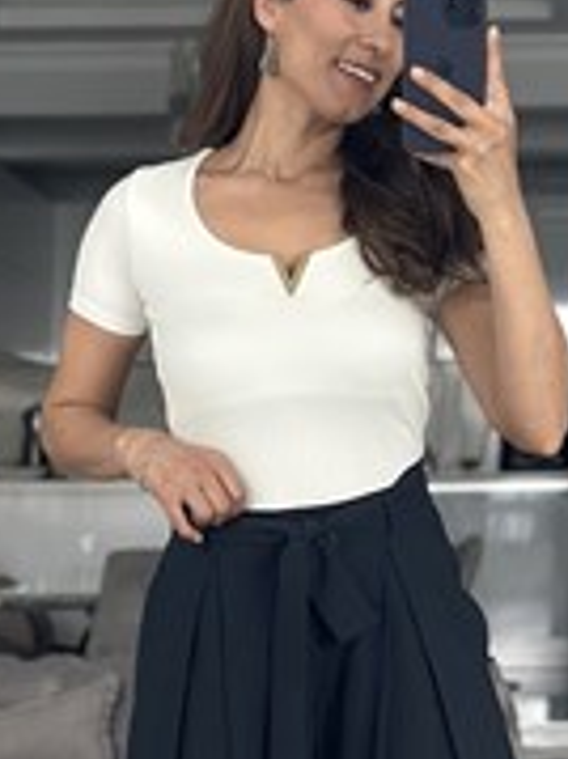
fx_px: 2979
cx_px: 297
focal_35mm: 136
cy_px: 678
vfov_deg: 14.4
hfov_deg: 10.9
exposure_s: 1/53
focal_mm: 6.86
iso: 400
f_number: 1.78
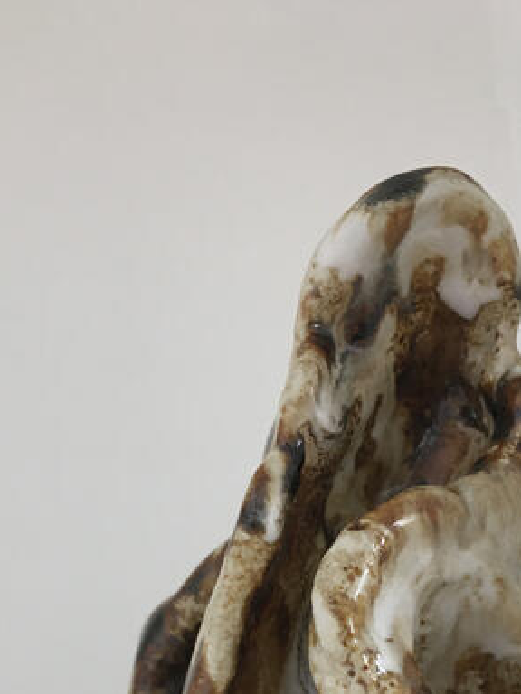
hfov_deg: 25.1
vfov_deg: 31.2
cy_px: 661
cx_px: 344
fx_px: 1164
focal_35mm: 58
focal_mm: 4.15
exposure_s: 1/33
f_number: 2.2
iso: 40
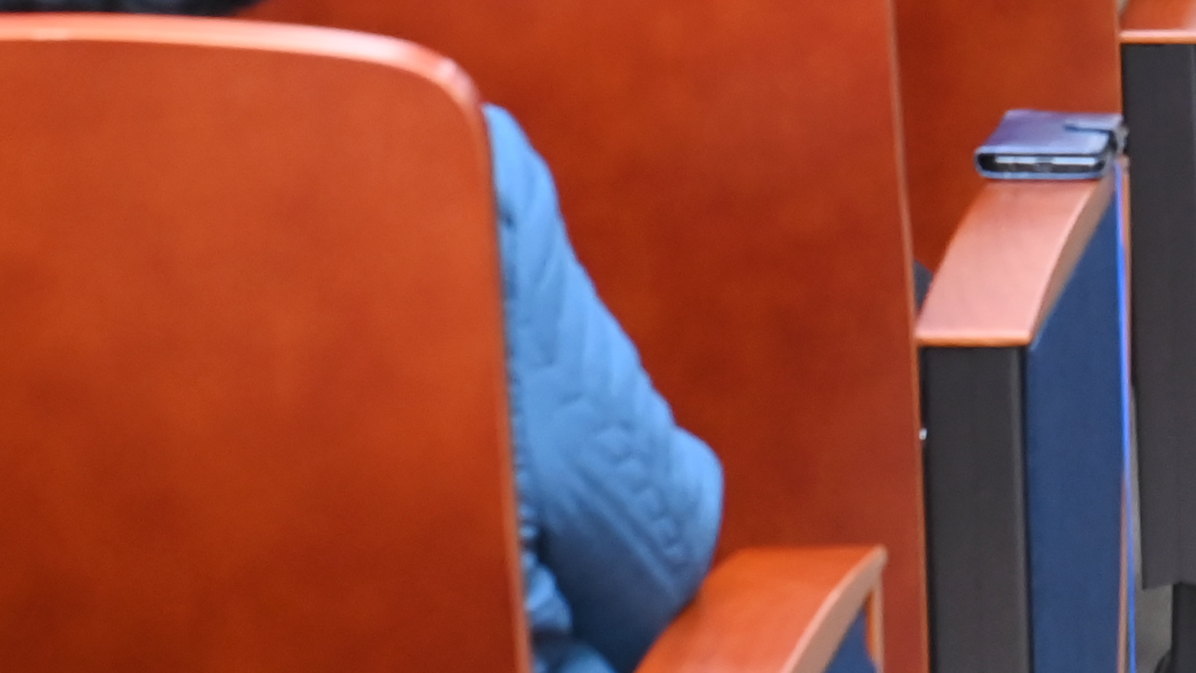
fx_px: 5677
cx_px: 1822
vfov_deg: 6.6
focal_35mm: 179
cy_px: -649
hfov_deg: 11.5
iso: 3200
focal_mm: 48
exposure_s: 1/250
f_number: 6.3
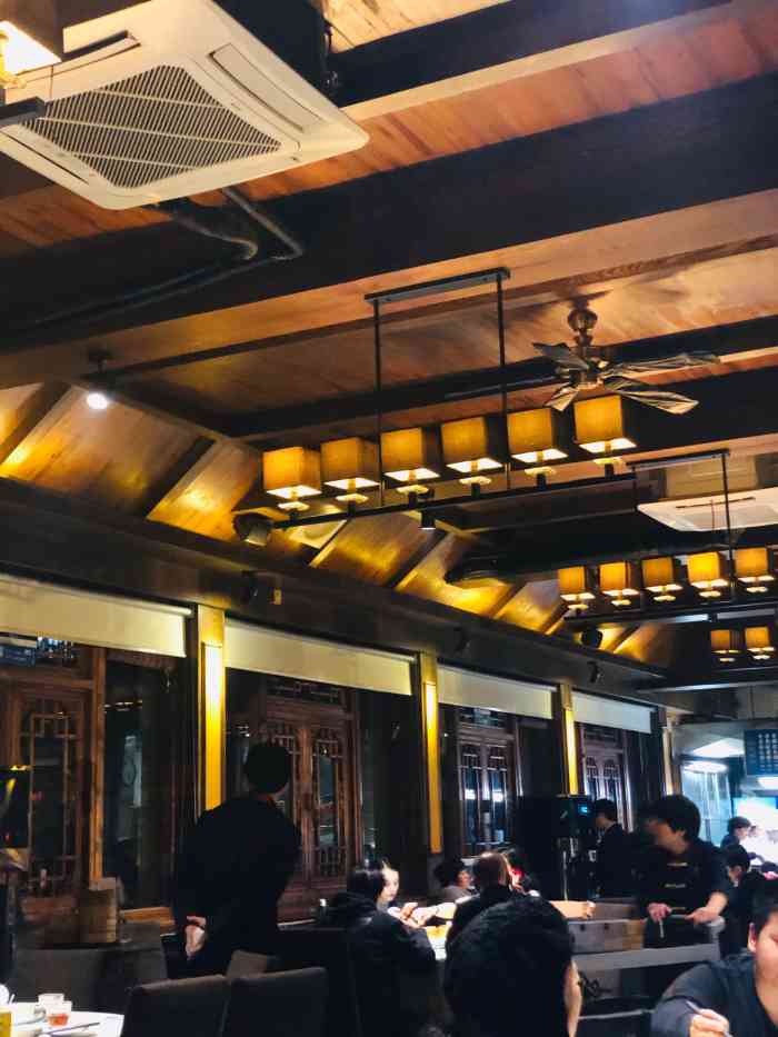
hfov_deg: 28.0
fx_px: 1558
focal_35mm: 52
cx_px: 389
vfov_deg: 36.8
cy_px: 518
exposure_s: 1/8
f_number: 2.4
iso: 200
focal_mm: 6
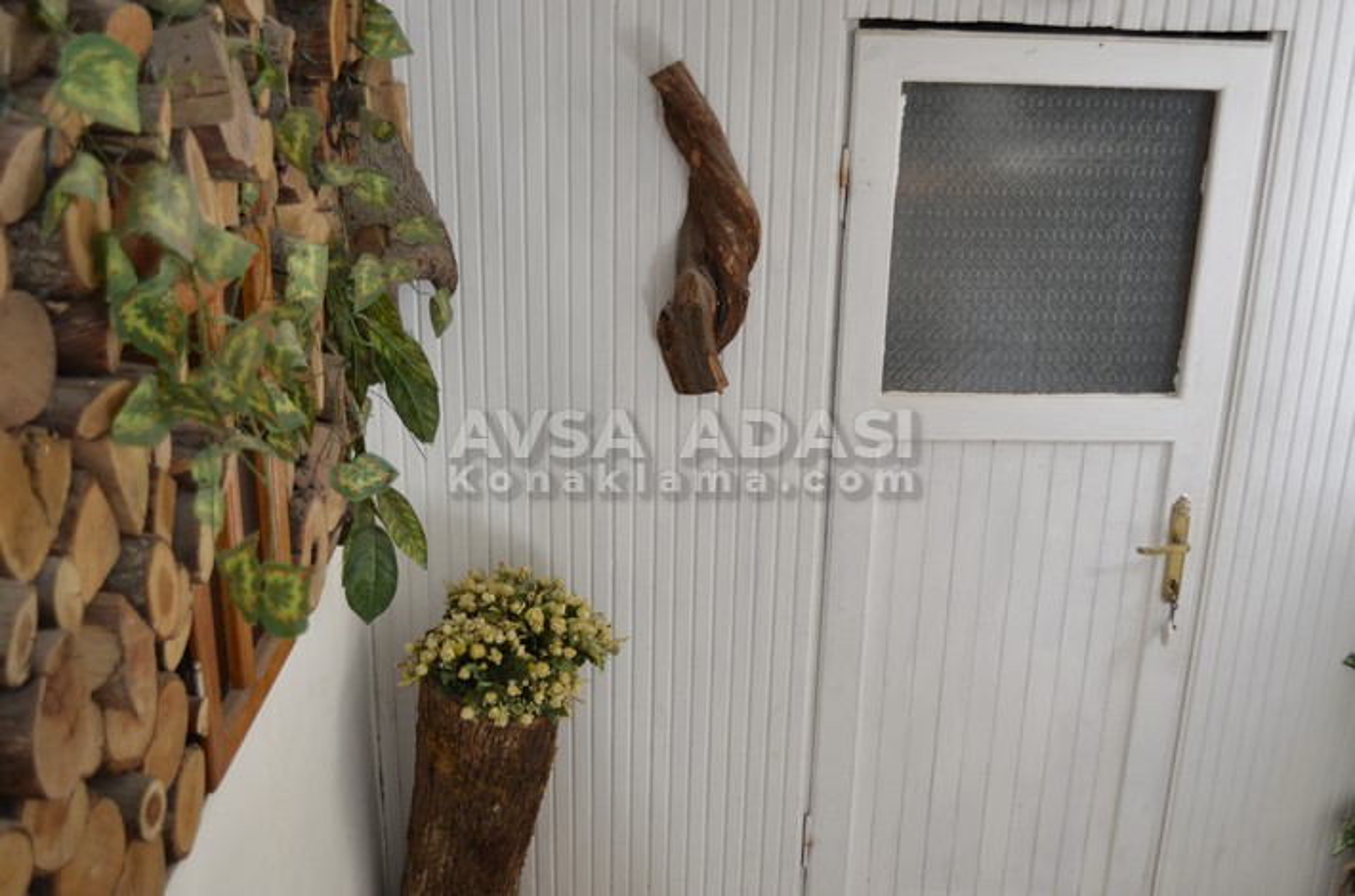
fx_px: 1465
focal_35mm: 39
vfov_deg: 34.1
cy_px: 448
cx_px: 678
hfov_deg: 49.6
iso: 640
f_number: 4.2
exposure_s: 1/60
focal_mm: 26
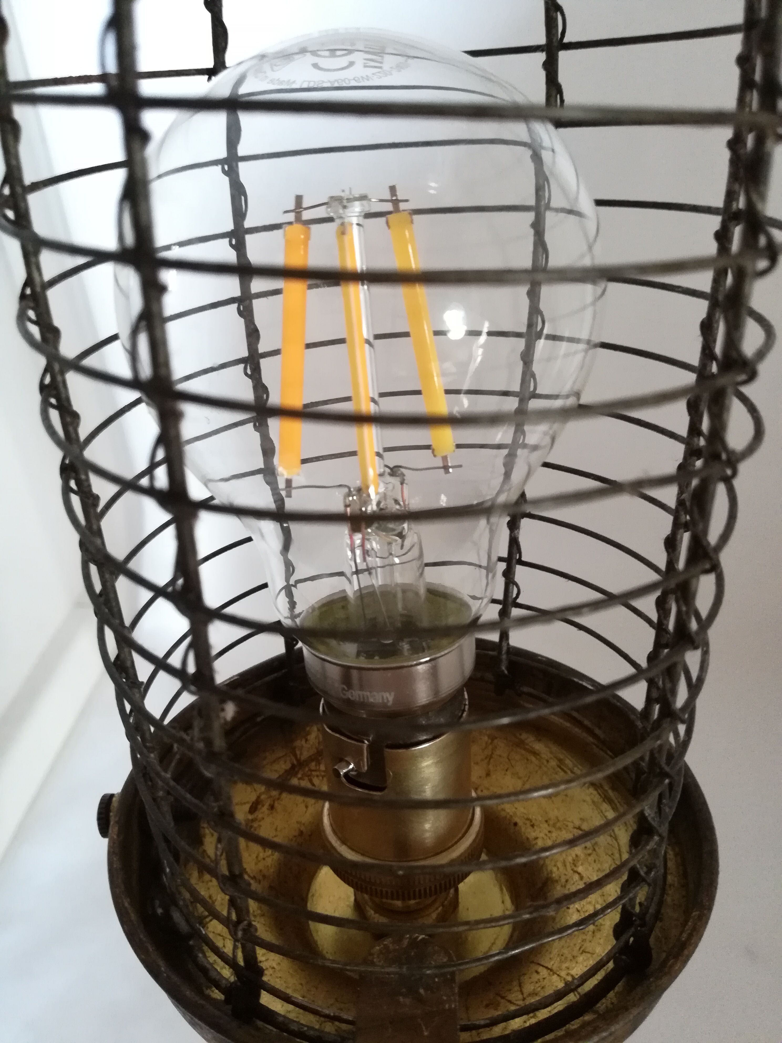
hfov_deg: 53.1
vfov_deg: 67.3
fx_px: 783
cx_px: 391
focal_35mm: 26
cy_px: 522
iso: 500
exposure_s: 1/20
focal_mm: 3.83
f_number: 2.2
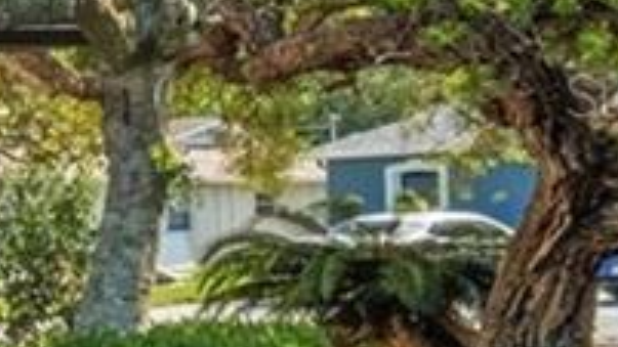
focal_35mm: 169
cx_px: -1620
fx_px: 2770
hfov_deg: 8.6
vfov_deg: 7.2
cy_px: 95
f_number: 7.1
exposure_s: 1/1250
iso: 400
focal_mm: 13.5
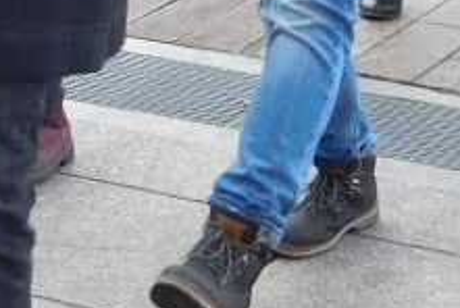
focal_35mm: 188
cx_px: -323
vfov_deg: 7.2
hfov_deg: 10.4
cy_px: -117
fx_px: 2405
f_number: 3.4
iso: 125
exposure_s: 1/160
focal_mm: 4.5
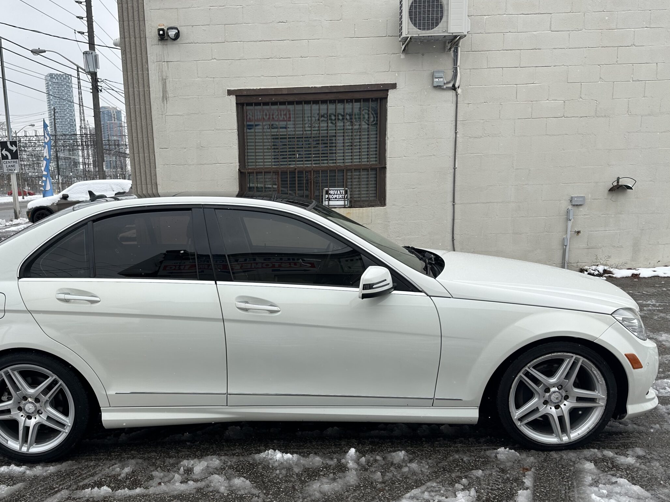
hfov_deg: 59.4
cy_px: 292
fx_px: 581
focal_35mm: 30
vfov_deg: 46.6
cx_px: 266
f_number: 1.78
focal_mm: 6.86
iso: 80
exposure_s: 1/1880
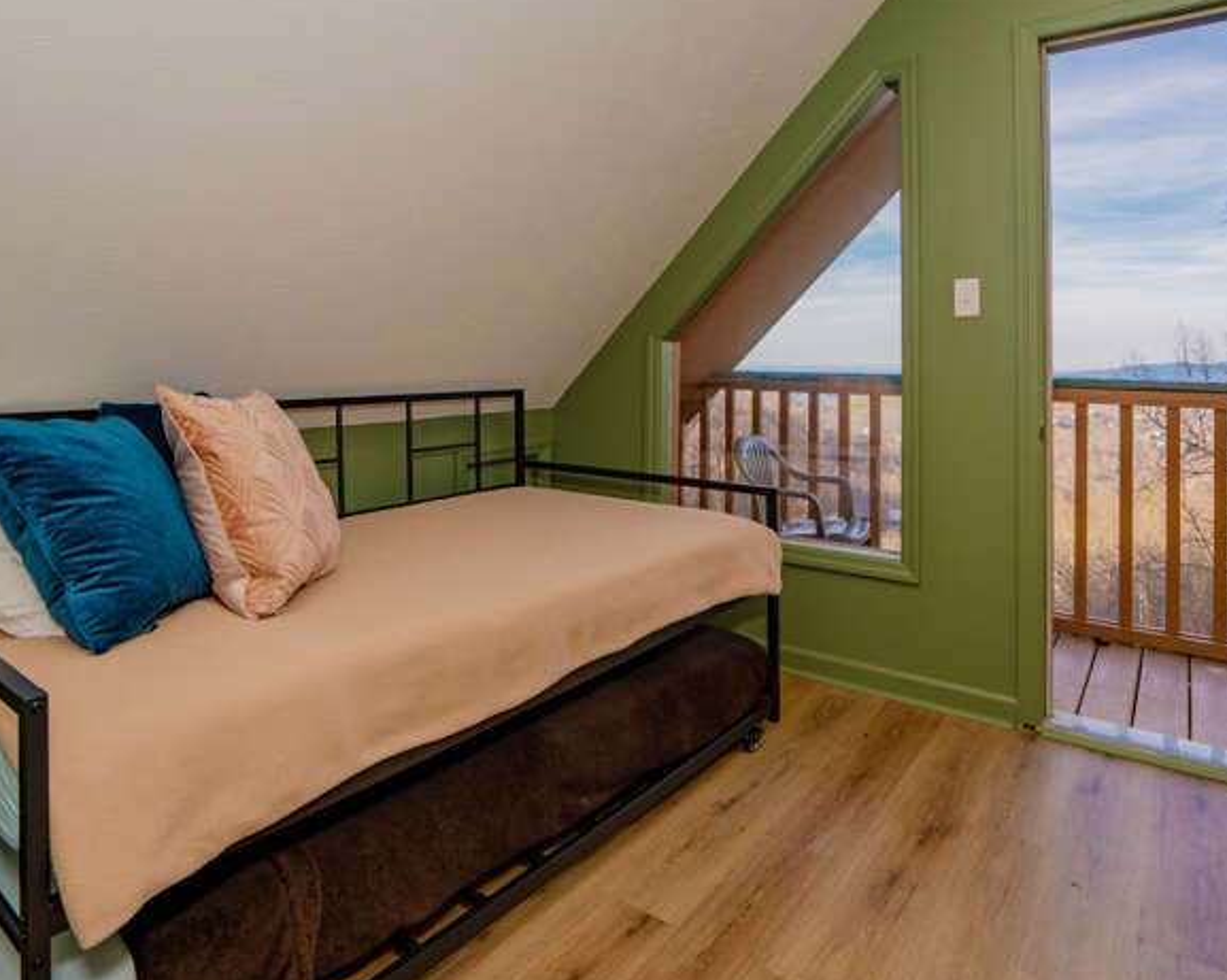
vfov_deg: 68.0
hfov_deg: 80.2
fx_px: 726
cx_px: 561
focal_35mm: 20
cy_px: 461
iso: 200
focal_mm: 16
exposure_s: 1/250
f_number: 7.1
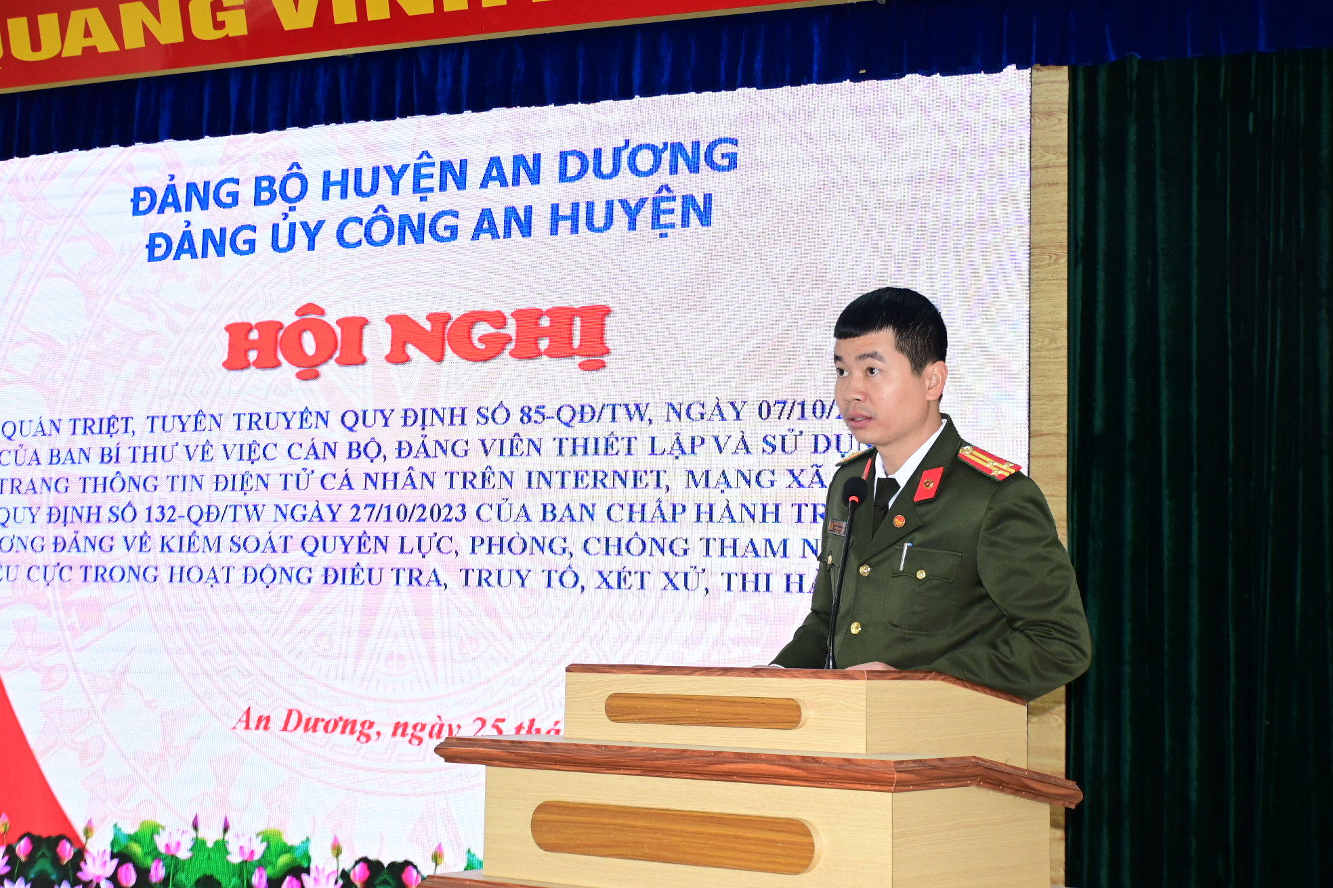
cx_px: 666
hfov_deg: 38.2
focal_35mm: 52
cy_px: 444
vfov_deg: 26.0
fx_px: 1925
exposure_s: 1/200
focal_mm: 35
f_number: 4.2
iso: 1250
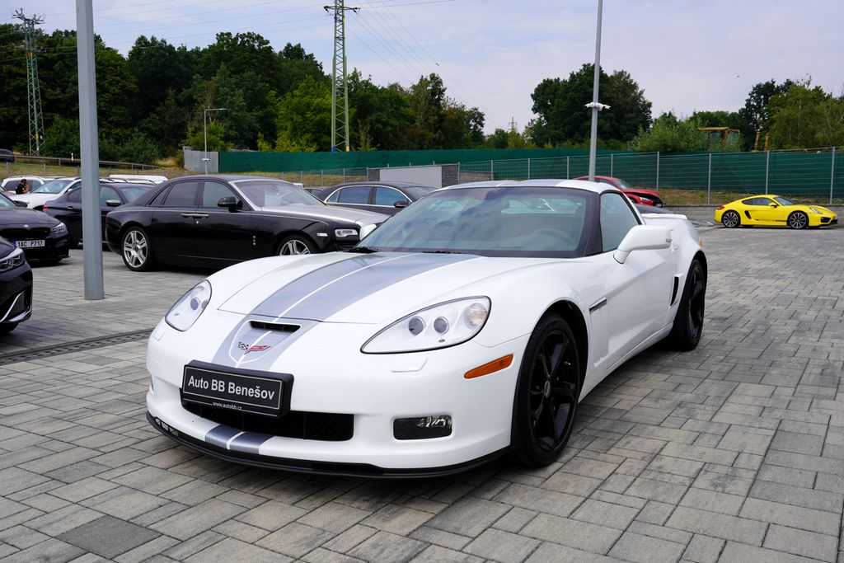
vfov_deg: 42.3
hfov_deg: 60.3
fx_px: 727
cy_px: 282
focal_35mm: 31
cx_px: 422
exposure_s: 1/200
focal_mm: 31
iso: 100
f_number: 10
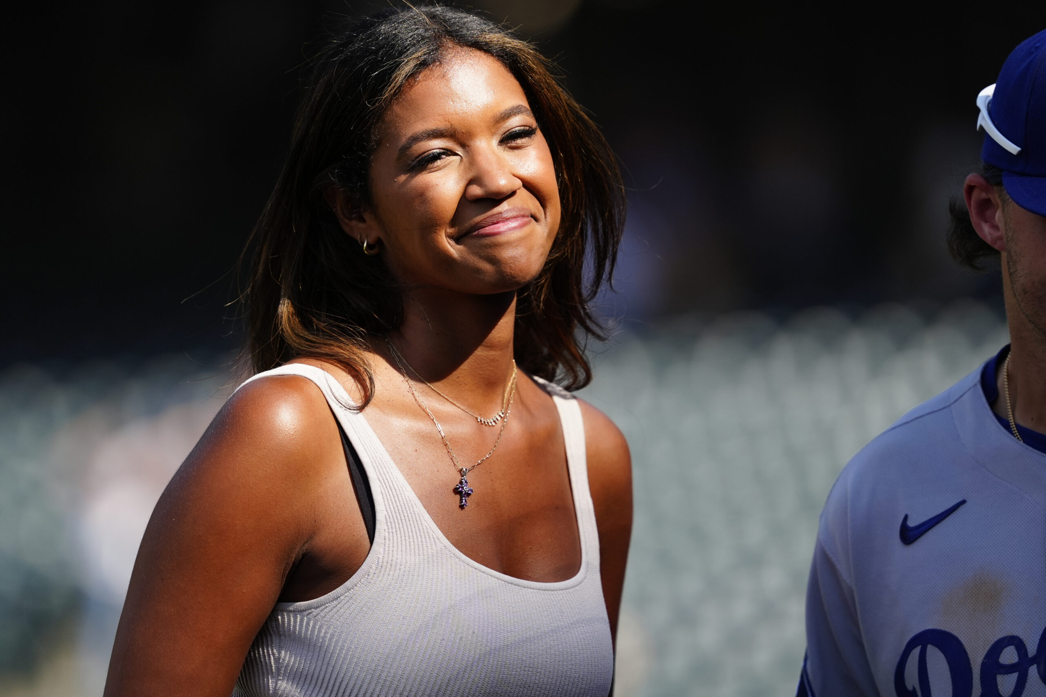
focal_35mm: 420
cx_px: 523
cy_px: 348
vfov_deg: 3.3
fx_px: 12203
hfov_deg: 4.9
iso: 640
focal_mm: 420
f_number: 4
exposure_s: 1/2000
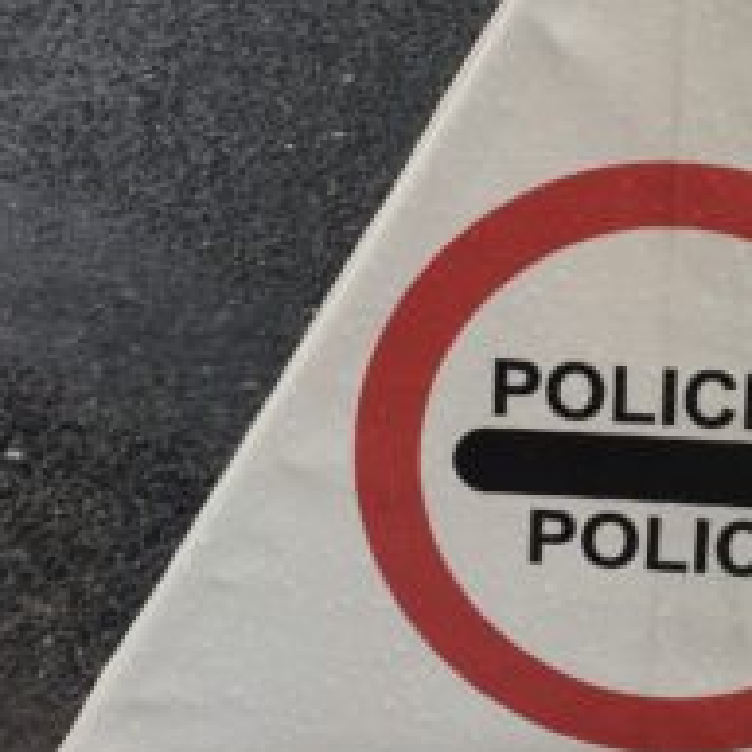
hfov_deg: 24.1
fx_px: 1696
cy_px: 253
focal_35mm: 69
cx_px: 717
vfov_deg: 24.9
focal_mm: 4.15
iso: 32
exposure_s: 1/236
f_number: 2.2
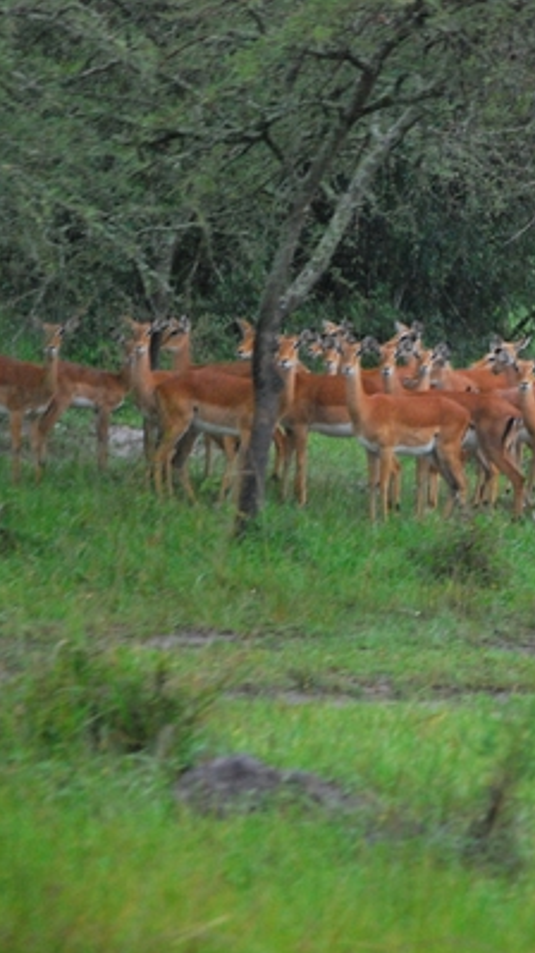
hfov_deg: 5.2
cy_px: 476
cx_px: 542
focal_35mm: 232
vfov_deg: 9.3
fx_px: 5860
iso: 1600
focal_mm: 98
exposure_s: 1/60
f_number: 4.5
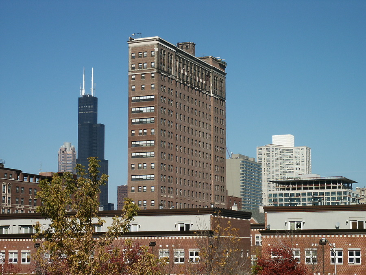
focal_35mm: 84
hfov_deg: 23.3
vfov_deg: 17.6
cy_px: 138
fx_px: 888
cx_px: 183
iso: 64
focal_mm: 16.8
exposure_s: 1/350
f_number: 8
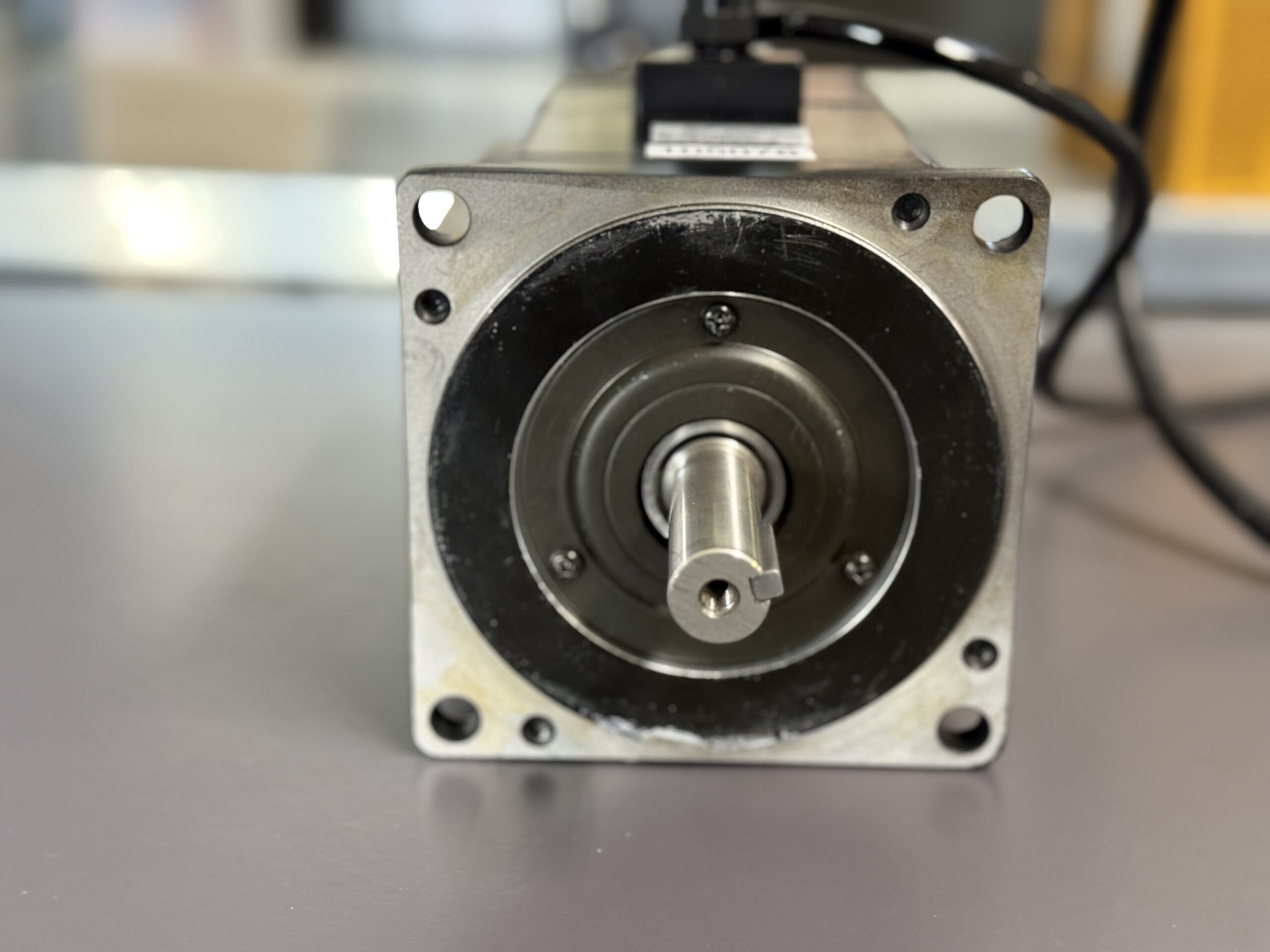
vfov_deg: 30.3
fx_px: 1761
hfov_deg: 39.7
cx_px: 635
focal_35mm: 48
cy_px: 476
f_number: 1.78
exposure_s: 1/33
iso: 250
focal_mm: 6.76
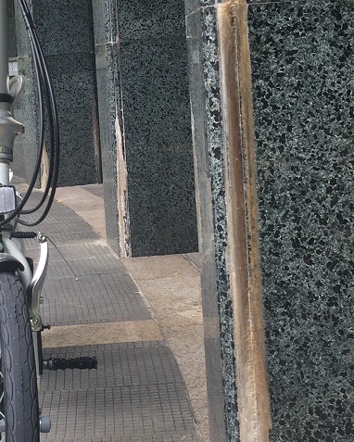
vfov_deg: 23.4
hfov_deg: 18.7
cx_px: 38
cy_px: 133
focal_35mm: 81
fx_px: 1060
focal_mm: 4.15
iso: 32
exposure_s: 1/311
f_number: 2.2
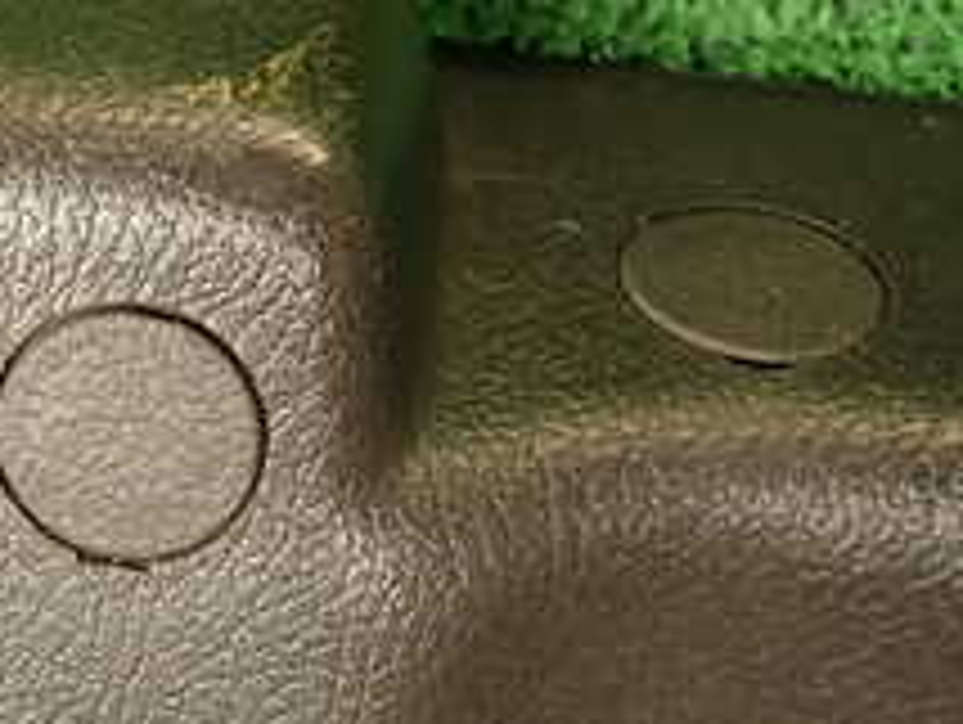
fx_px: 1950
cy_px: 400
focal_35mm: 70
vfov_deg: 21.0
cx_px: -122
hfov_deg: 25.5
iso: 100
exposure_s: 1/60
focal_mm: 4.5
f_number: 2
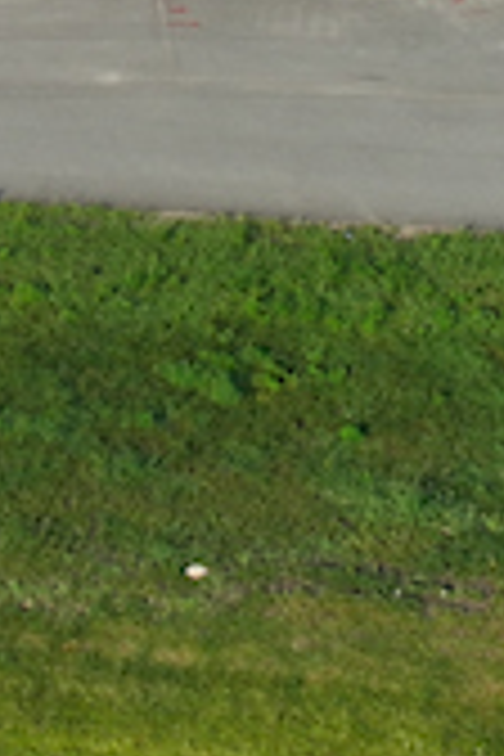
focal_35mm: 178
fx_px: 3738
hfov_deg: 7.5
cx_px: -450
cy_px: -992
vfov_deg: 10.2
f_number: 2.8
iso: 110
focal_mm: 12.29
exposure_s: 1/40
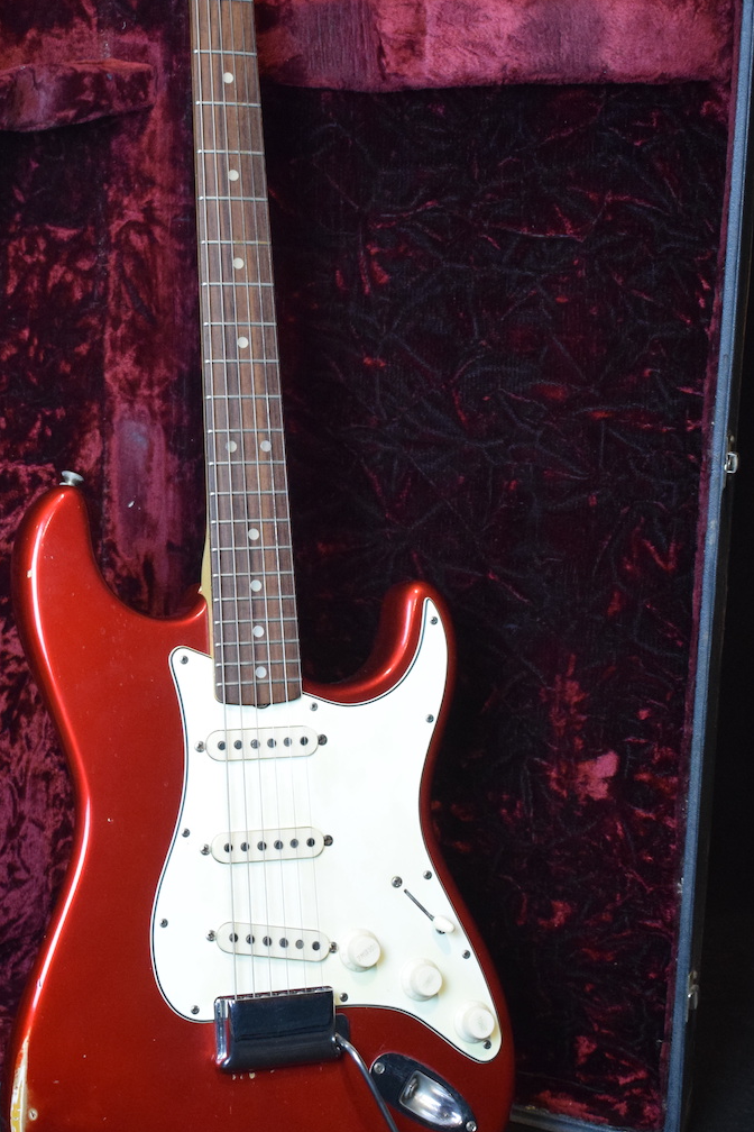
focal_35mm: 65
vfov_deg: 31.0
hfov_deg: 20.9
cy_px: 484
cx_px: 200
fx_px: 2034
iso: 2200
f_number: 4.2
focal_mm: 29
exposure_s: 1/60
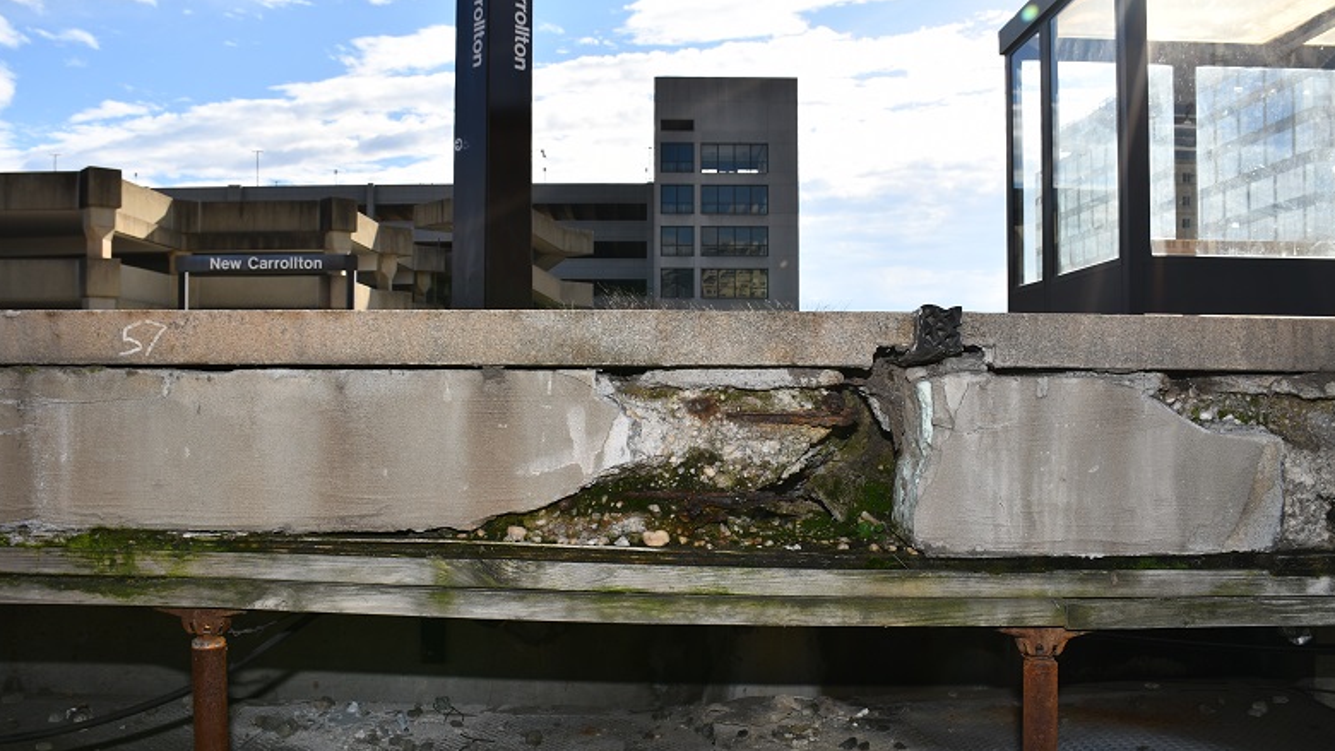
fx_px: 1027
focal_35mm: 29
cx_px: 674
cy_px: 370
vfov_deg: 40.2
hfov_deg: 66.1
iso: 100
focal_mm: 18
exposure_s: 1/250
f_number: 9
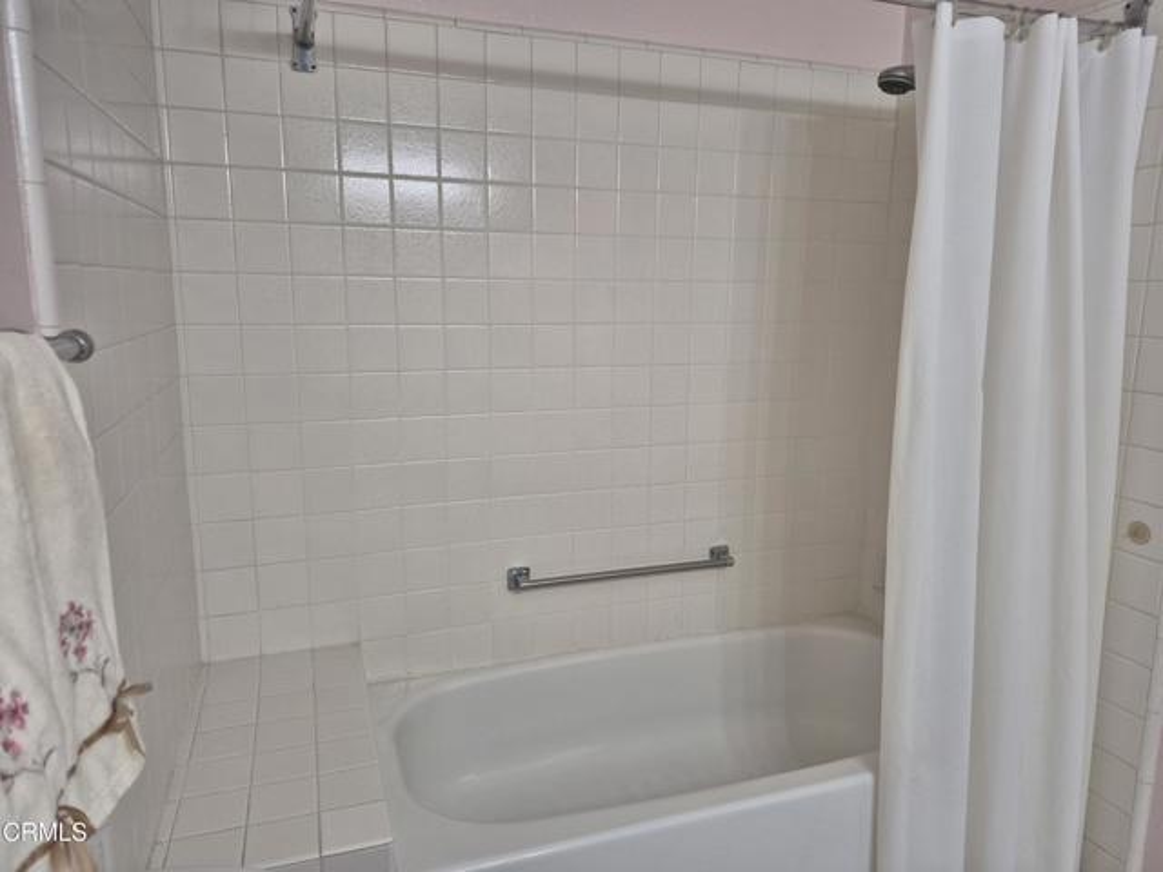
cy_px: 436
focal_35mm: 23
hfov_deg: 73.9
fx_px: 773
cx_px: 582
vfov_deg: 58.9
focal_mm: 5.4
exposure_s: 1/120
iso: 400
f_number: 1.8
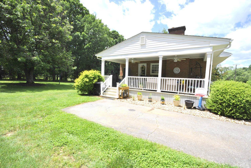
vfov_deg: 77.5
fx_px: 105
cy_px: 84
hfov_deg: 100.3
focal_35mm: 15
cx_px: 126
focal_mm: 10
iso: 100
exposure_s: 1/250
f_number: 8
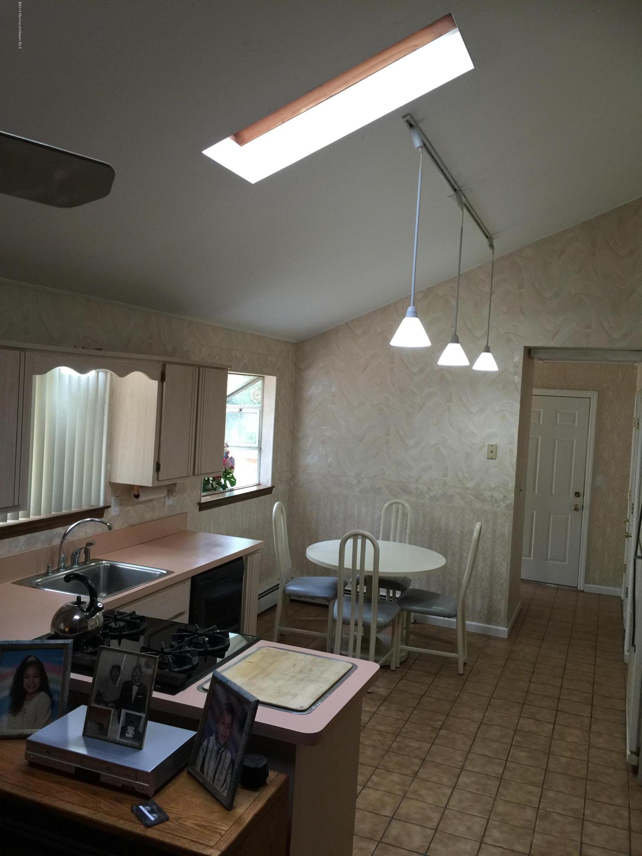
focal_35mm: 29
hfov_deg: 48.2
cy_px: 428
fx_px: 717
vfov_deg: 61.7
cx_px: 321
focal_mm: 4.15
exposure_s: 1/30
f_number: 2.2
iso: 50
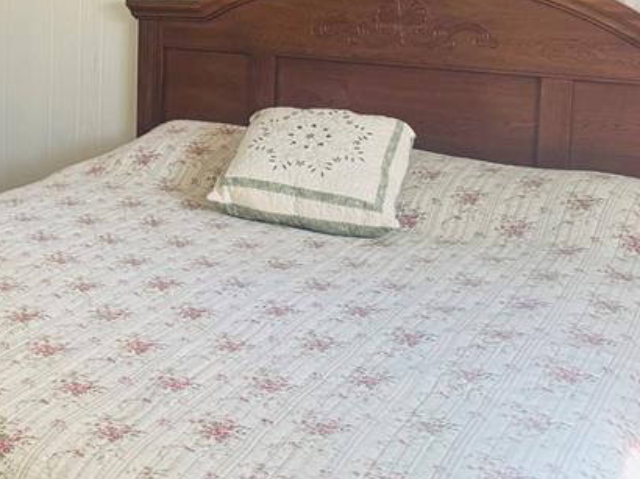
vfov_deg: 23.6
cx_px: -9
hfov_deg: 29.9
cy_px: 34
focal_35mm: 60
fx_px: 1109
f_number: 1.78
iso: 125
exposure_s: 1/60
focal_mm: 6.76
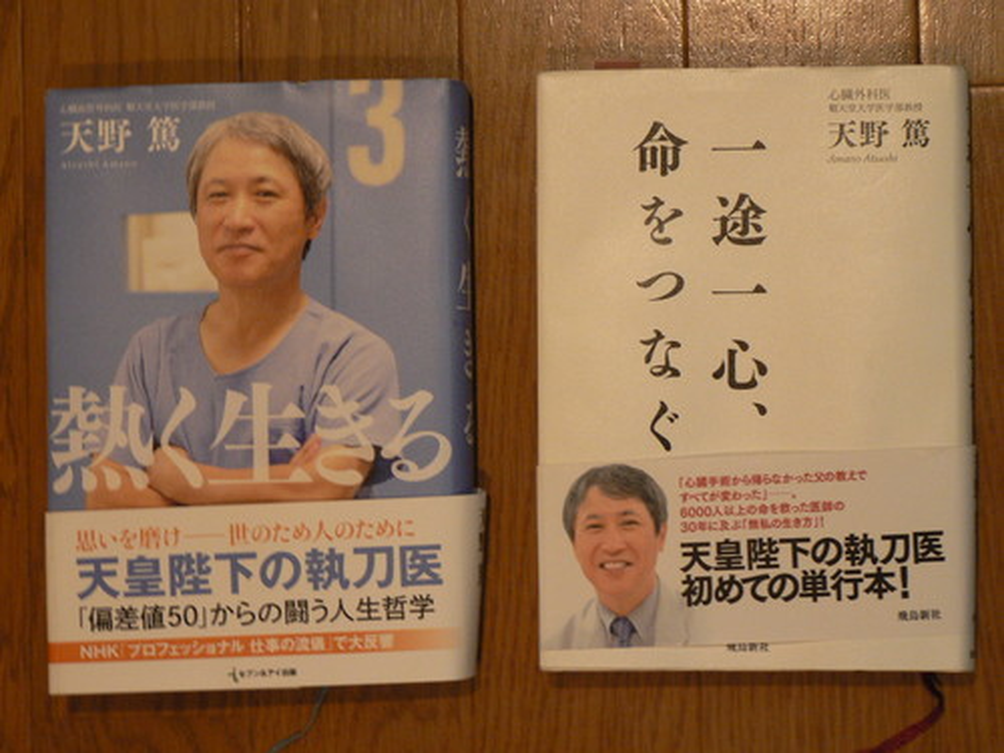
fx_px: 3074
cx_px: 502
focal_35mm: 106
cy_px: 376
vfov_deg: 14.0
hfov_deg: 18.5
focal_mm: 17.7
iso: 200
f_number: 3.2
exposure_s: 1/8
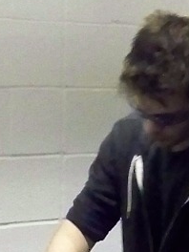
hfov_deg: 10.2
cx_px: -29
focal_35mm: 143
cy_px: 243
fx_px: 1041
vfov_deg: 13.6
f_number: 3.1
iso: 2500
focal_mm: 6.3
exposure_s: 1/30
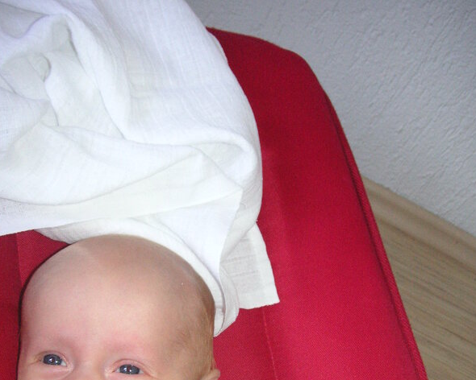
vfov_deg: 30.1
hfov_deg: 38.0
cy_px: 308
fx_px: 690
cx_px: 237
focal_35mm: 49
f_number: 2.8
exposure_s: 1/45
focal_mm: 6.1
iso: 160
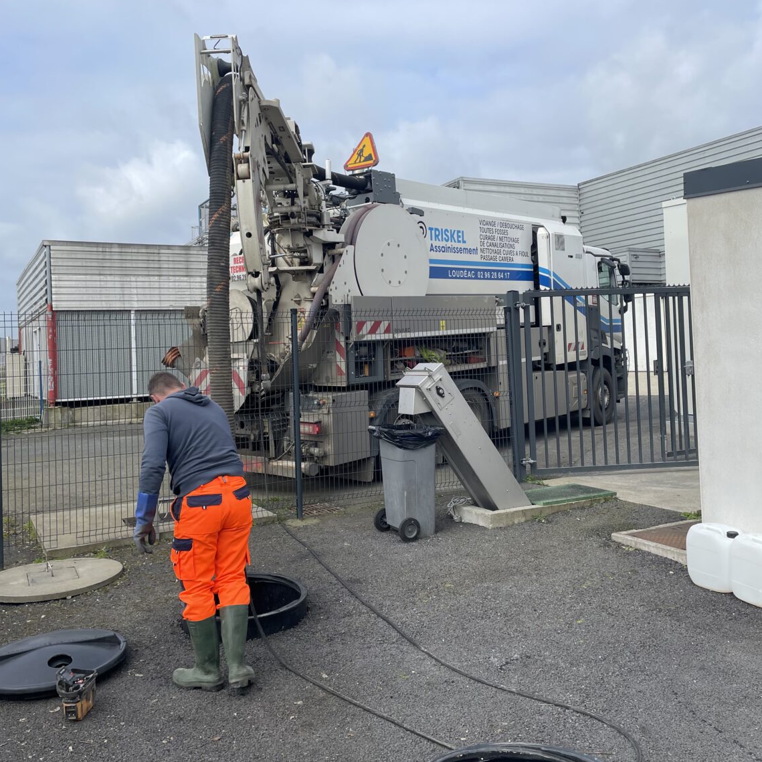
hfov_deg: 52.5
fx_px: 772
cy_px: 344
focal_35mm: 31
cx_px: 381
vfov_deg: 52.4
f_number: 1.6
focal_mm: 4.2
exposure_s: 1/2882
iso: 32
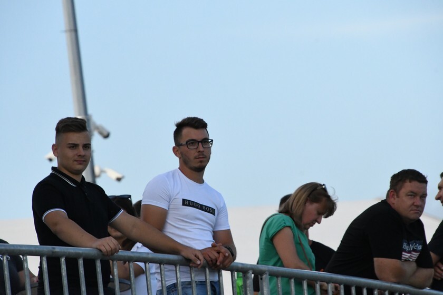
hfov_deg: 5.5
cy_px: 148
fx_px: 4614
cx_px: 222
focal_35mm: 375
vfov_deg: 3.7
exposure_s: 1/6400
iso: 6400
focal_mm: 250
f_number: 10
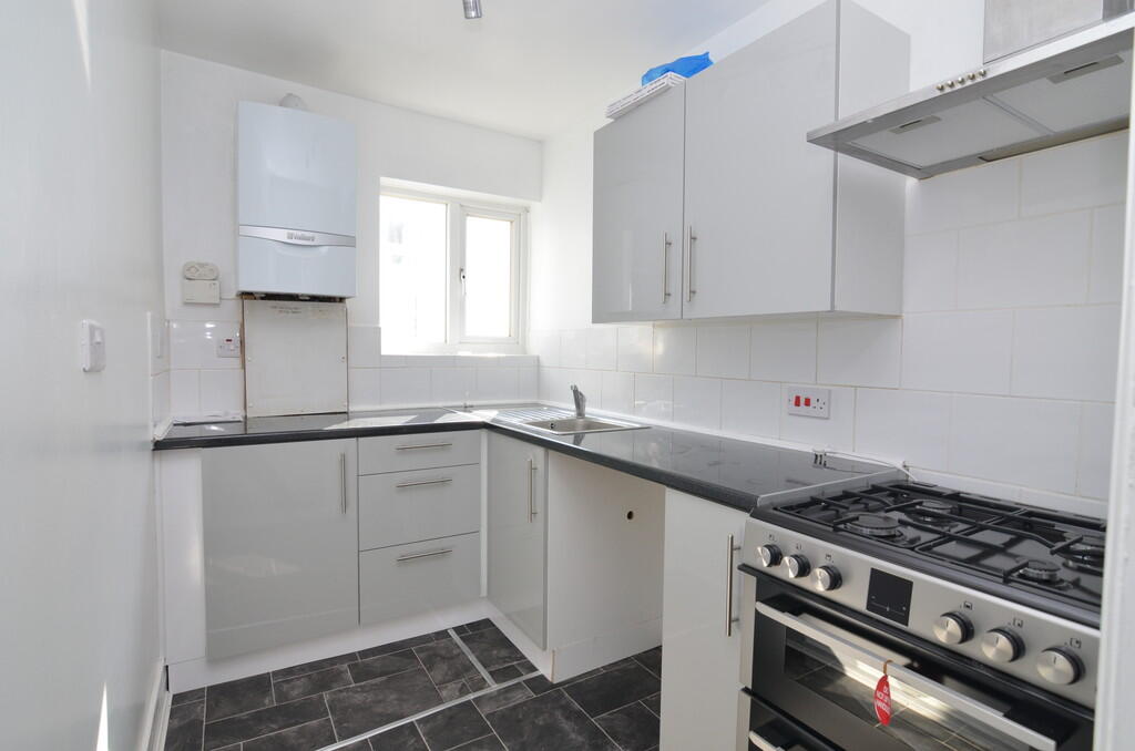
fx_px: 543
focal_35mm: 17
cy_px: 376
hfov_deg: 92.6
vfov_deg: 69.4
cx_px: 568
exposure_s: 1/125
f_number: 5.6
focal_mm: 11.5
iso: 280
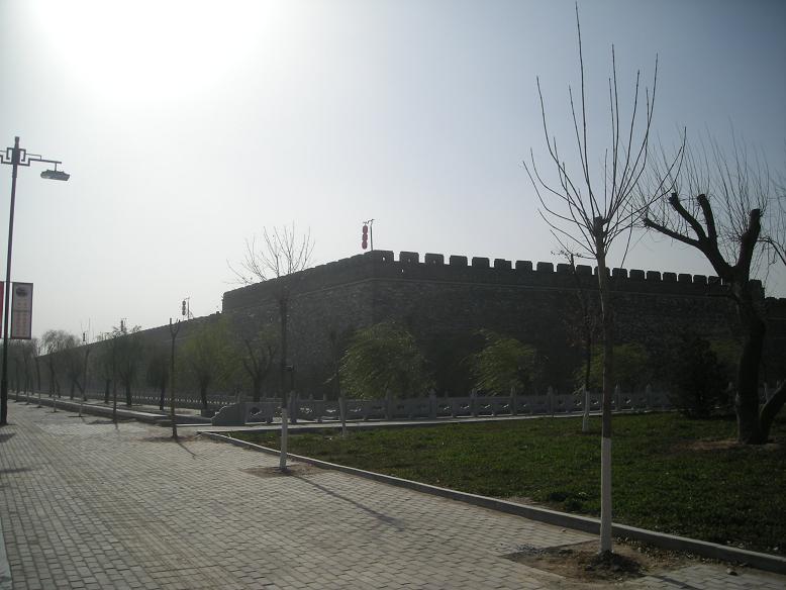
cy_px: 295
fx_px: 795
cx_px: 393
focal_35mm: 35
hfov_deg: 52.6
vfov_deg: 40.7
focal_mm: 5.7
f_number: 5.7
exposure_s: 1/625
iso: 50
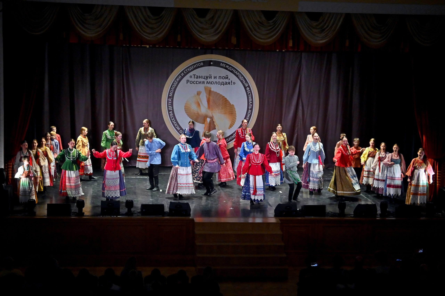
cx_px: 222
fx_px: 816
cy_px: 148
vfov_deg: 20.6
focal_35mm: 66
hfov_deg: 30.5
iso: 1600
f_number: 6
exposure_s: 1/350
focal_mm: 44
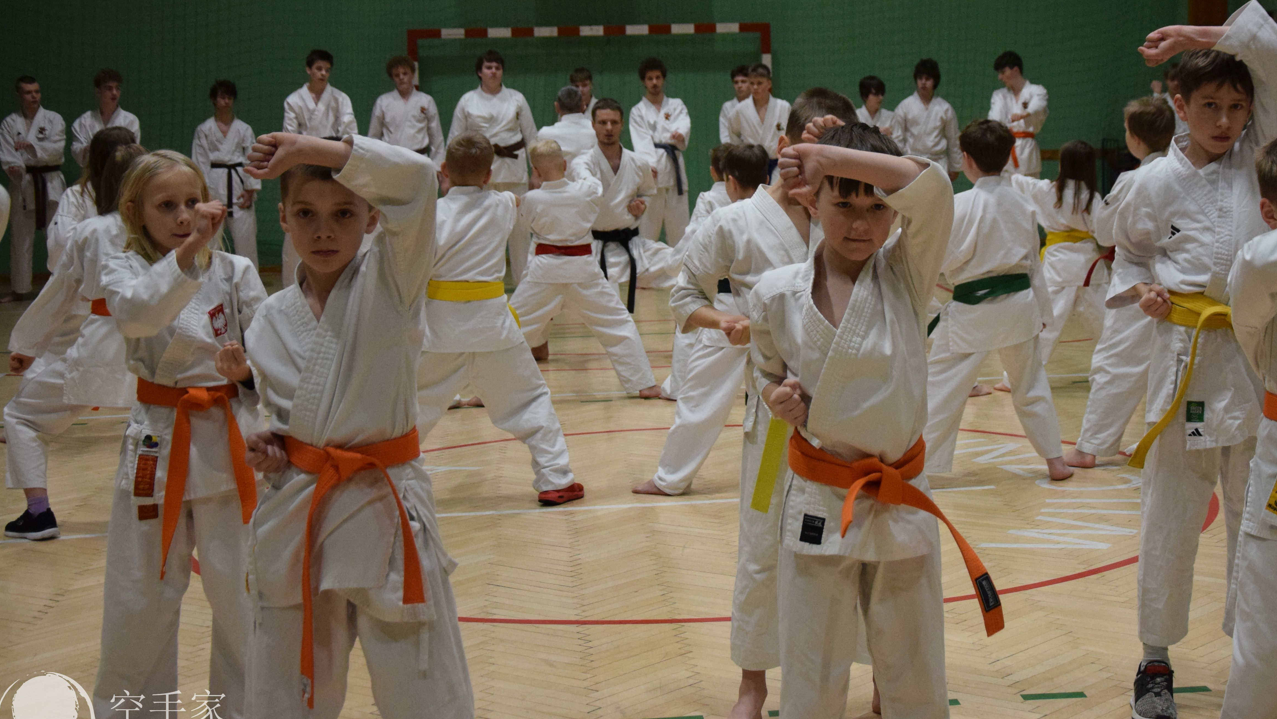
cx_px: 819
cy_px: 222
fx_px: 2201
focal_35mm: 65
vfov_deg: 18.5
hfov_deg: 32.2
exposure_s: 1/500
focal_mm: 32
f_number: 4.2
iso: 2500
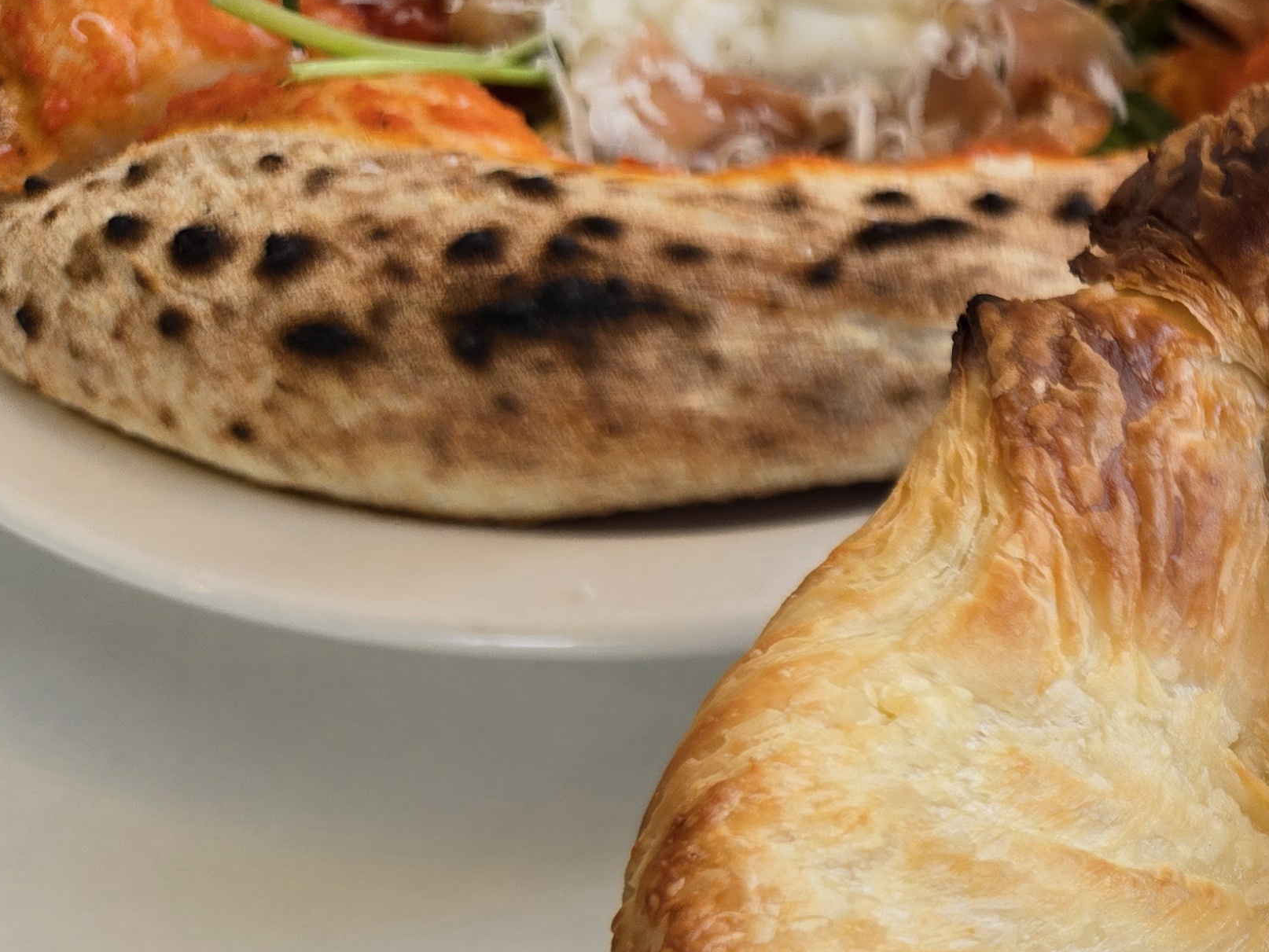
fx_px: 2090
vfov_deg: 23.9
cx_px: 1541
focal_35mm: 57
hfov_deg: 29.0
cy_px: 1075
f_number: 1.8
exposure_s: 1/120
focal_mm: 5.4
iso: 40
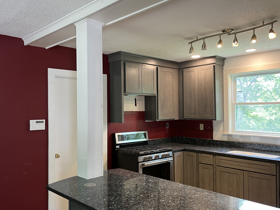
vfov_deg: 45.4
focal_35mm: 31
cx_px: 138
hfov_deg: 58.4
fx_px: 251
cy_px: 110
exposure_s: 1/60
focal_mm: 5.1
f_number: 1.6
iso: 100
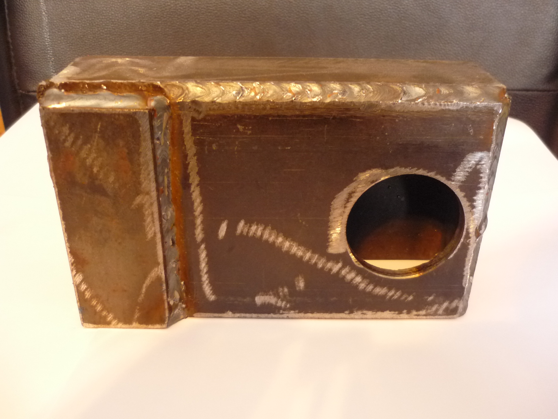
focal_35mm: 33
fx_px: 532
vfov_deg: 42.9
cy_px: 210
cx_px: 279
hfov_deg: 55.4
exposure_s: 1/8
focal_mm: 5.5
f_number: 2.8
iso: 400
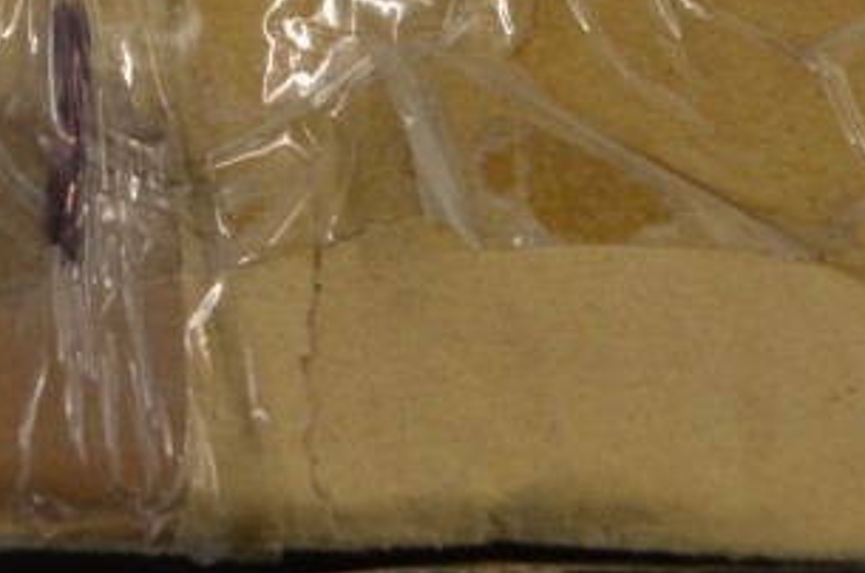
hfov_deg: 14.5
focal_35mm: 137
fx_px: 3285
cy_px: -148
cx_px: -182
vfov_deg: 9.8
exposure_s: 1/100
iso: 400
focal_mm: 24
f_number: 5
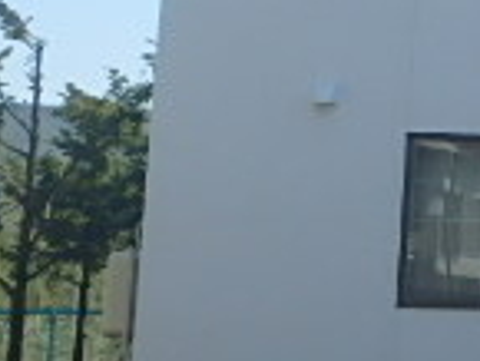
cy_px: -7
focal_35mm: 172
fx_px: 2387
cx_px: 890
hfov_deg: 10.7
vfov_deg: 8.6
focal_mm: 6.9
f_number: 5.1
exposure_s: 1/640
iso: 125
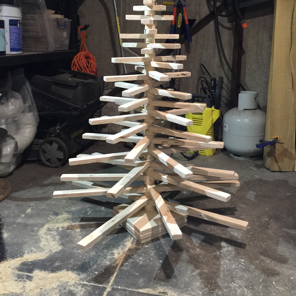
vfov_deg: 46.4
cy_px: 96
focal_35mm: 35
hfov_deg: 47.2
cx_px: 150
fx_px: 339
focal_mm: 4.15
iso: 100
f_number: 2.2
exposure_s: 1/10
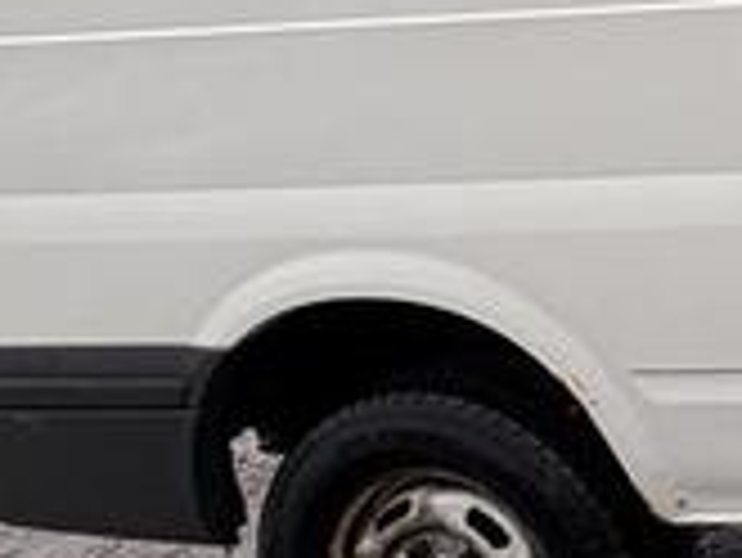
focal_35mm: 76
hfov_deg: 16.6
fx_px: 1630
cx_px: 1614
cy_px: -135
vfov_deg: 18.3
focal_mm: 2.22
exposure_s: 1/275
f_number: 2.2
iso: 40
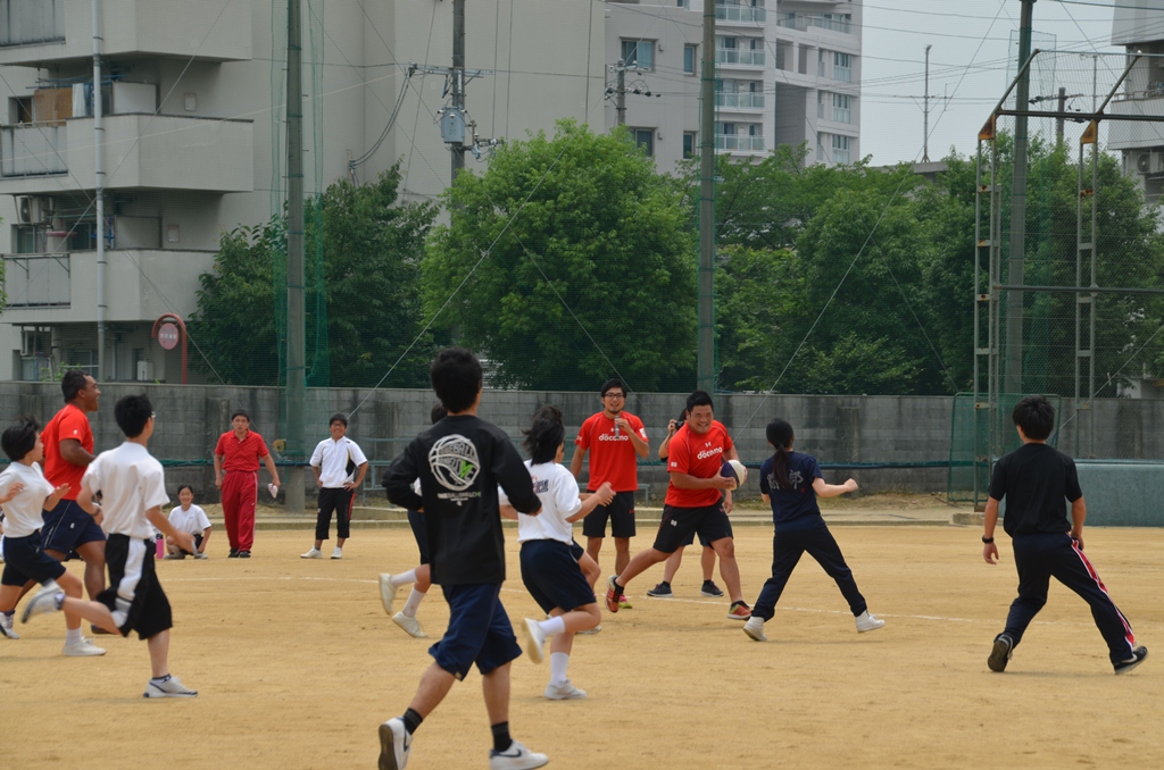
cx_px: 582
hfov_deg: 14.9
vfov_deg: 9.9
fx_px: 4452
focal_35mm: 138
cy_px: 385
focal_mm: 92
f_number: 8
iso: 100
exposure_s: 1/250
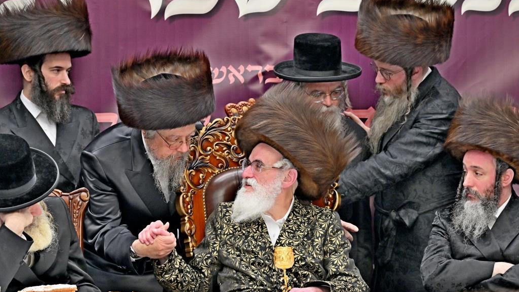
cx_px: 260
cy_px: 162
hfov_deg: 11.4
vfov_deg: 6.4
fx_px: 2601
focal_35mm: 189
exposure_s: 1/200
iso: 500
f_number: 4
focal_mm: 120
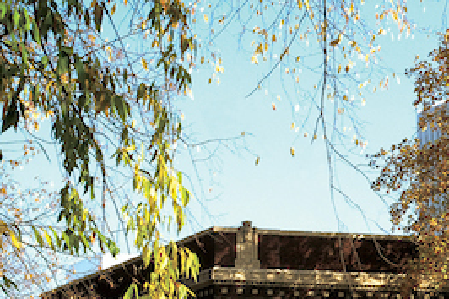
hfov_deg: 12.0
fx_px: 2106
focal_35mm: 169
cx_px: 469
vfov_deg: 8.1
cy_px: 219
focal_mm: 50
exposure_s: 1/100
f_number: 14
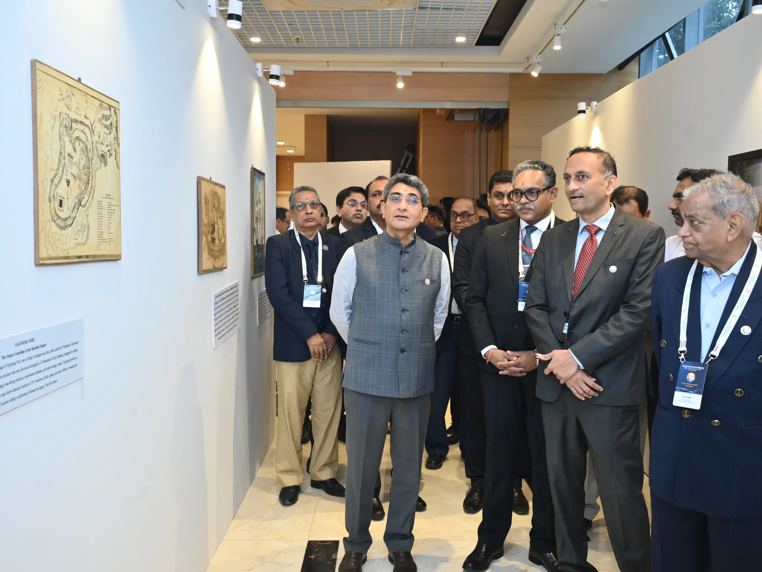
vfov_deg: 42.3
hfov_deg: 54.6
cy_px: 289
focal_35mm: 34
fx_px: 739
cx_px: 383
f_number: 5.6
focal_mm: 30.5
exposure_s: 1/160
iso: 1600
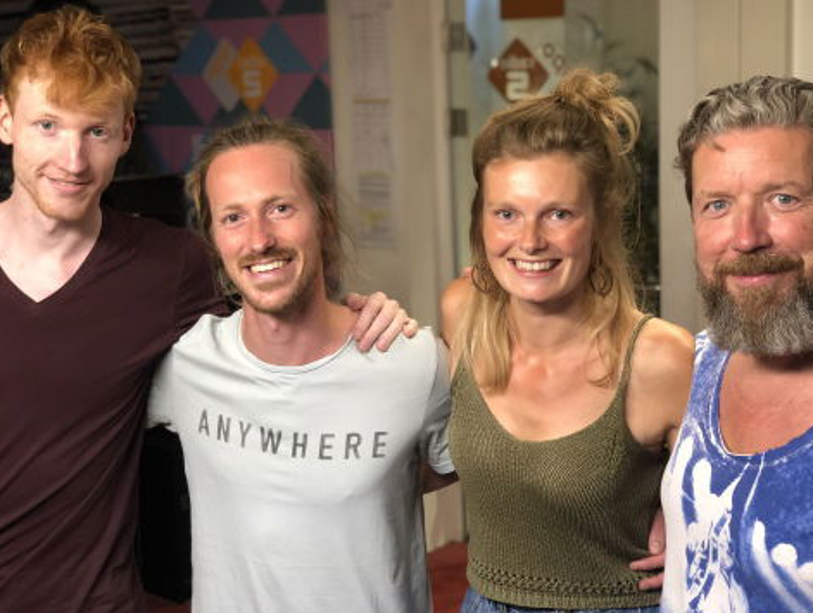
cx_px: 426
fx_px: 1294
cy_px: 296
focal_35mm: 55
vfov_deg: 26.6
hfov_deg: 34.9
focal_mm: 6
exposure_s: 1/33
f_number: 2.4
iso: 100
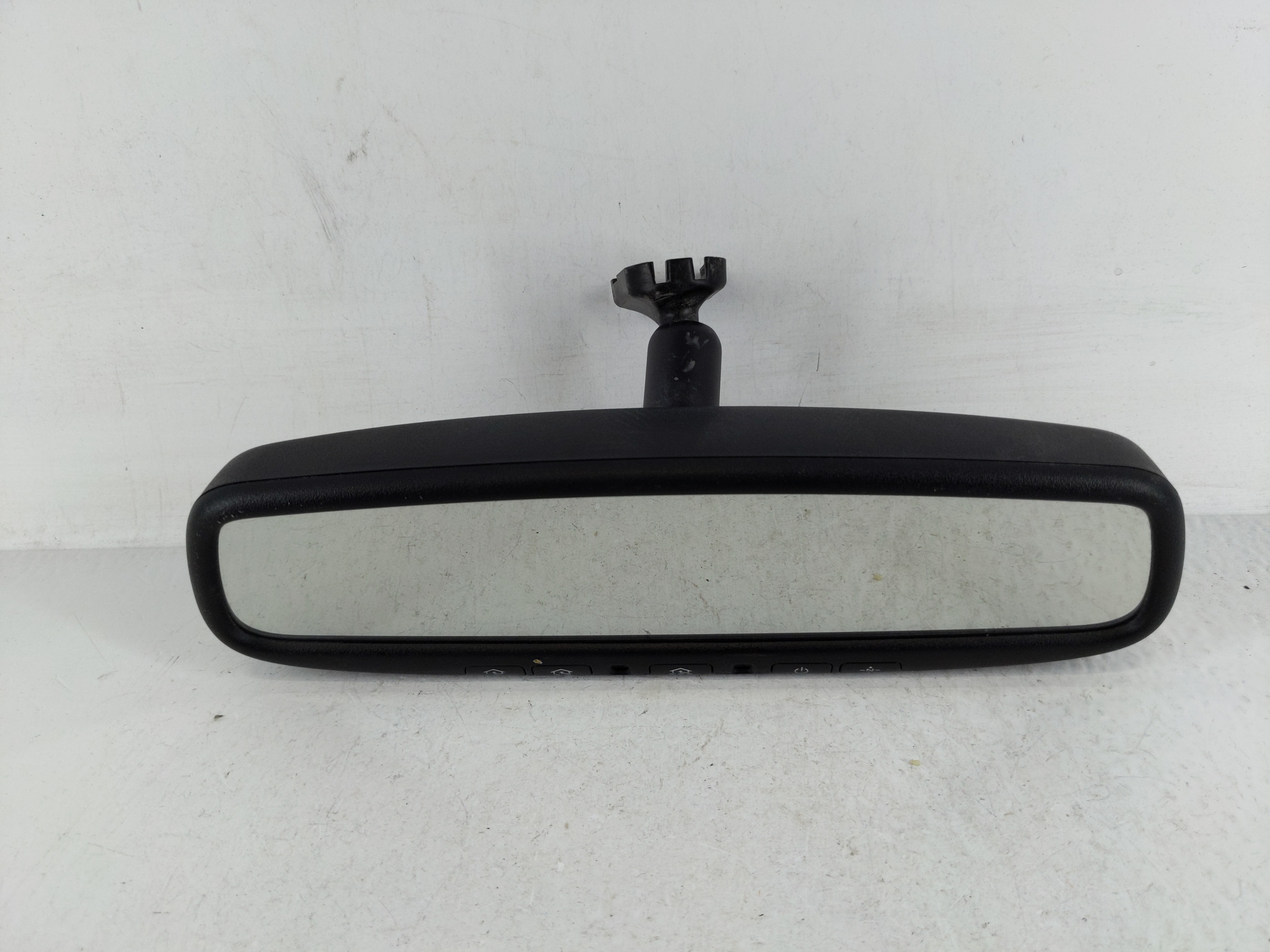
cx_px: 635
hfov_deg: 69.4
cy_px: 476
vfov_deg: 54.9
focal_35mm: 25
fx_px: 917
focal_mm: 4.38
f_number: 1.73
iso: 63
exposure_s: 1/120
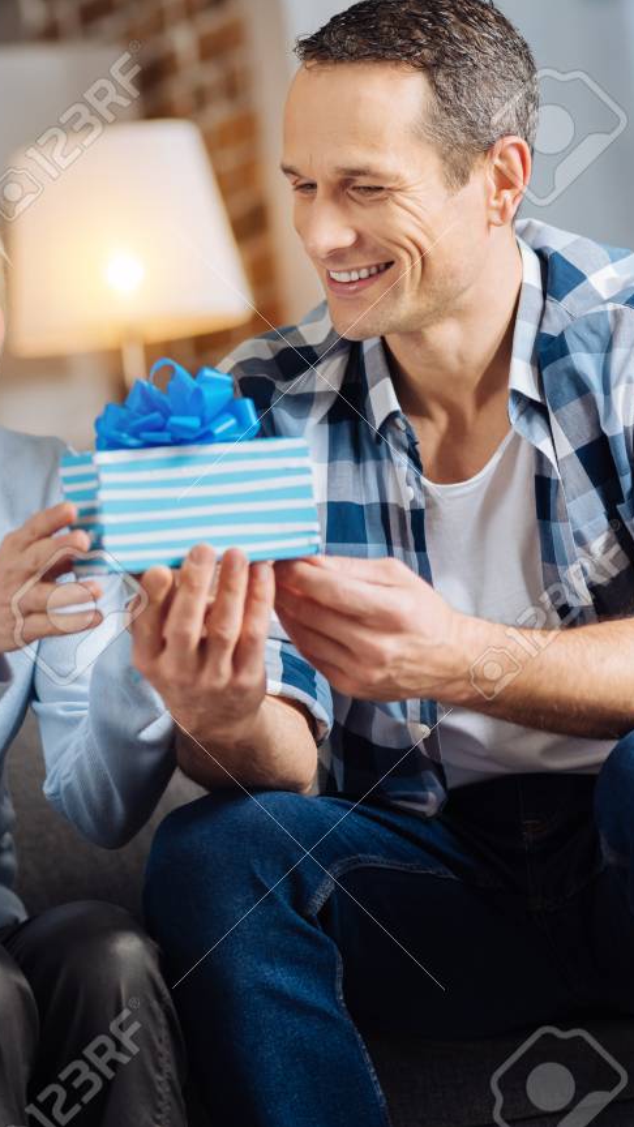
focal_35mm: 134
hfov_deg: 8.9
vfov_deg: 16.0
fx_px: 4005
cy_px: 563
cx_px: -171
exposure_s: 1/160
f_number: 2.5
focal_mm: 85
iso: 250
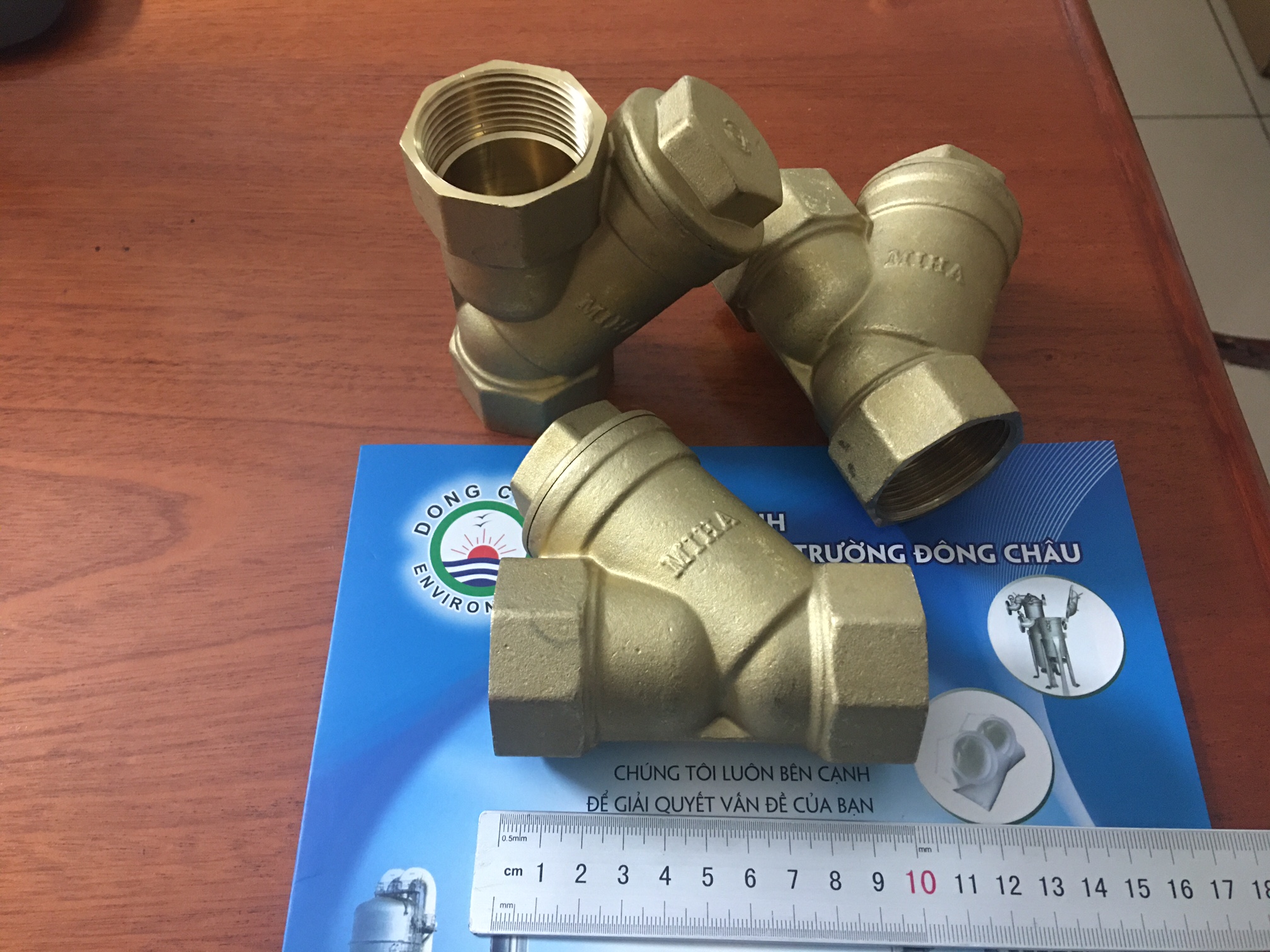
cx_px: 635
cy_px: 476
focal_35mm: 29
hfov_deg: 61.7
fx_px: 1064
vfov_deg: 48.2
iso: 100
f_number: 2.2
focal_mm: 4.15
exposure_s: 1/8
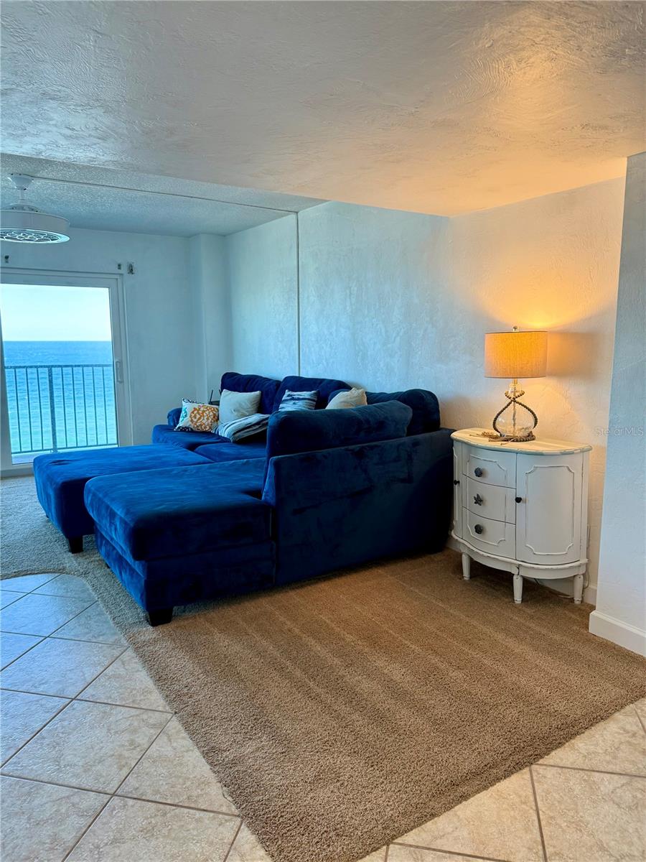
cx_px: 323
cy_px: 431
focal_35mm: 24
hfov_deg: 56.8
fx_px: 597
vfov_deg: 71.6
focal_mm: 6.76
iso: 160
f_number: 1.78
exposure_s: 1/120
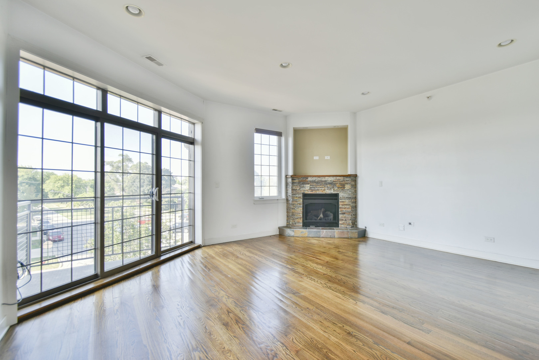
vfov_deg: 77.3
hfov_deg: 100.4
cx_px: 270
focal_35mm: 15
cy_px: 180
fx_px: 225
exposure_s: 1/40
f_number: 4.5
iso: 125
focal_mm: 10
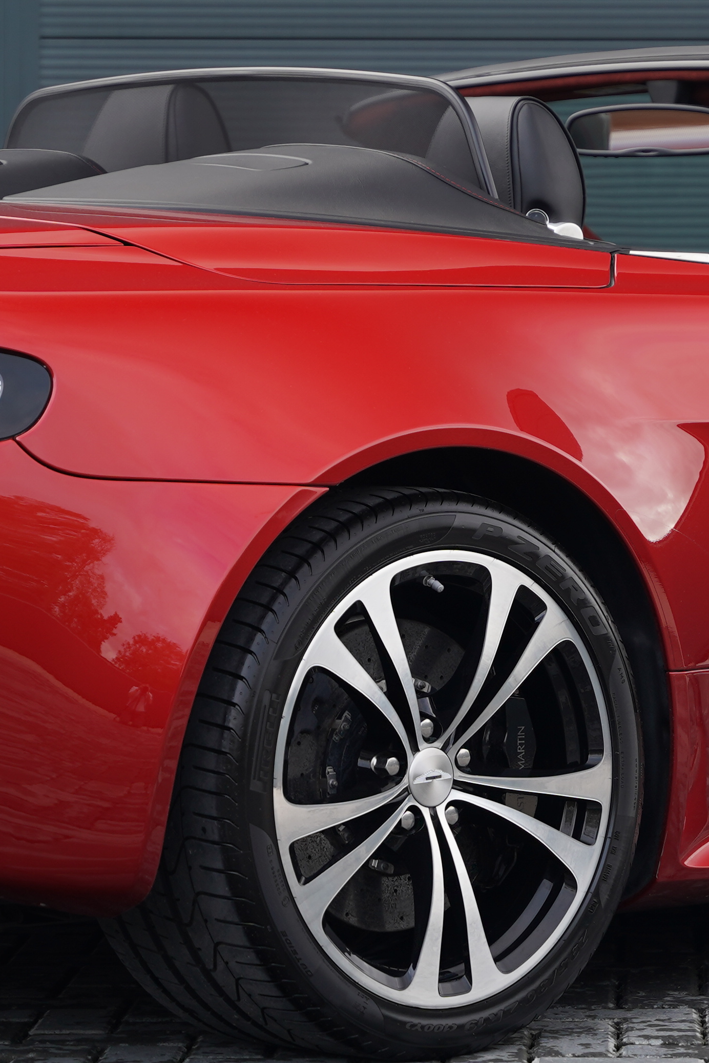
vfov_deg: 11.0
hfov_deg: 7.4
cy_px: 376
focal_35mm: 186
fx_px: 5507
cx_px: 514
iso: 100
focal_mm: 64.5
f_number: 2.8
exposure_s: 1/100
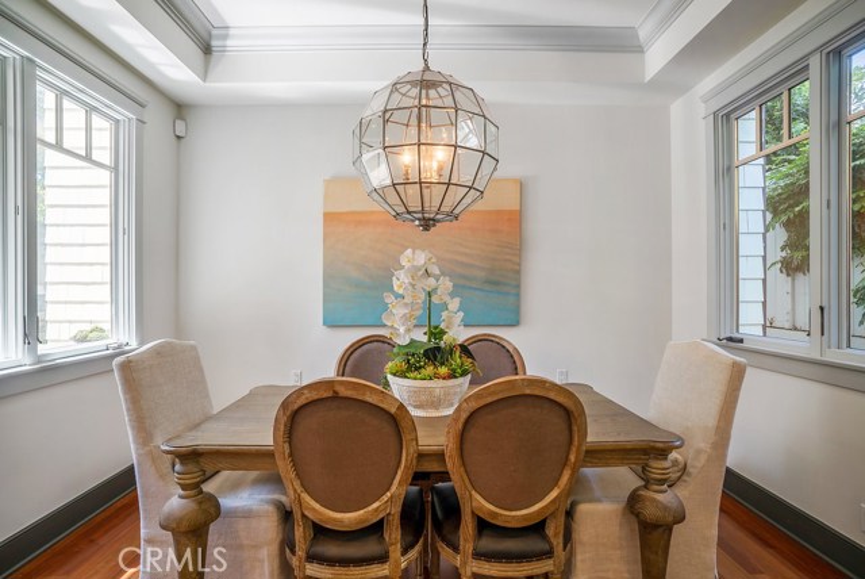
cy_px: 290
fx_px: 433
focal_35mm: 18
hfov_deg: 89.9
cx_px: 432
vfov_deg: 67.5
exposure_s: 1/50
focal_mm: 18
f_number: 8
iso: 125
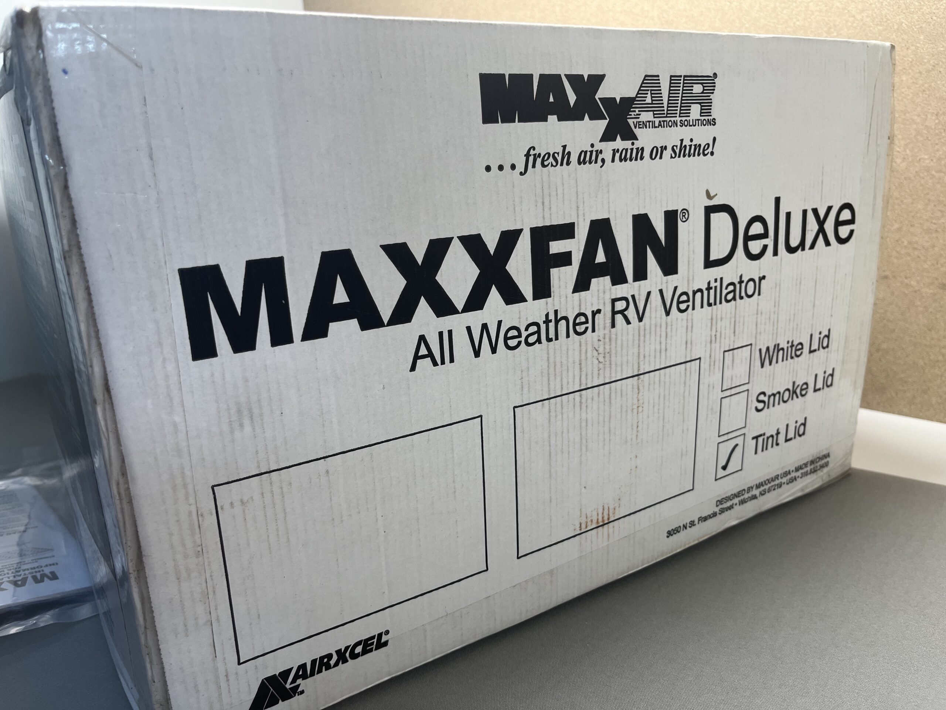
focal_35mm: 26
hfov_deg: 67.3
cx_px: 473
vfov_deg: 53.1
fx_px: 711
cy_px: 355
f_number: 1.6
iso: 50
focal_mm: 5.1
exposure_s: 1/100
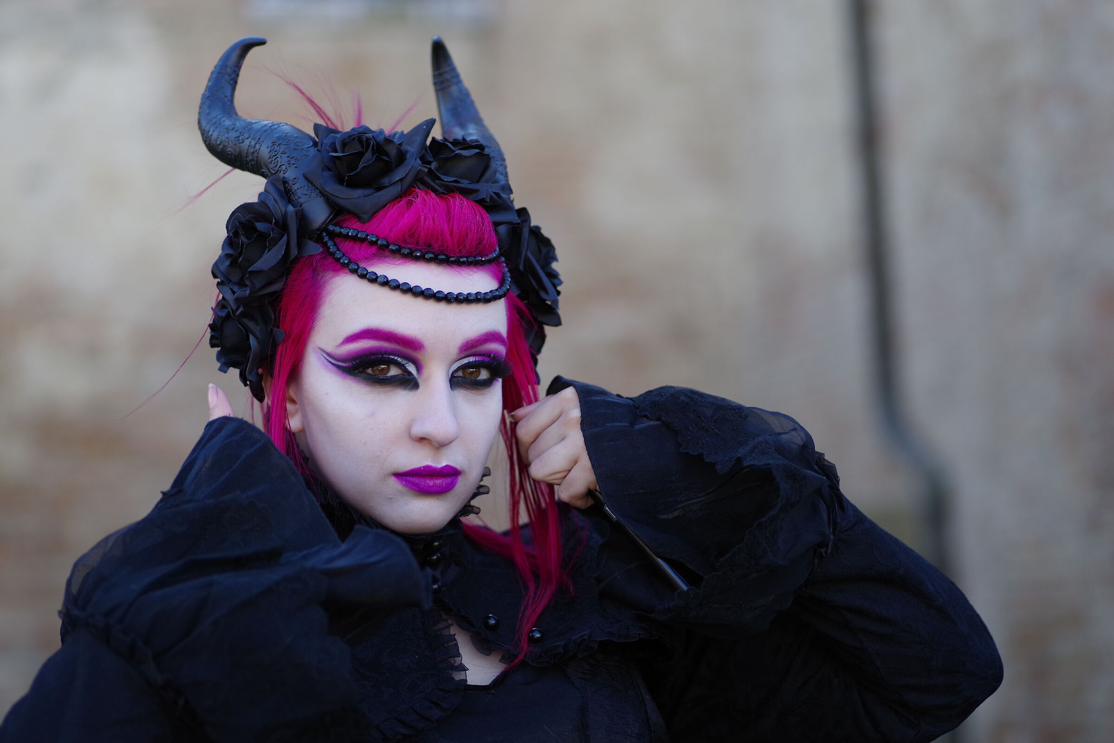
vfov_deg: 13.7
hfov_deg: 20.4
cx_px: 557
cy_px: 372
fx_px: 3094
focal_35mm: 100
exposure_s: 1/640
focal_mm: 100
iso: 400
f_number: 2.8
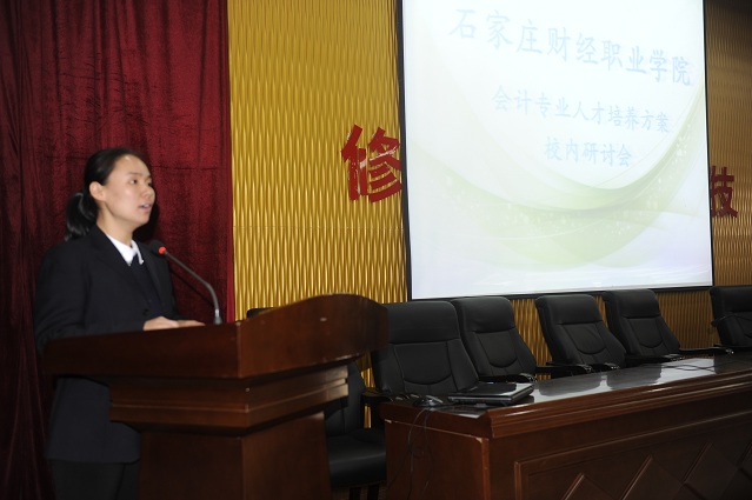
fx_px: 793
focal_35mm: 38
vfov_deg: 35.0
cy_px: 250
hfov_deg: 50.7
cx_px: 376
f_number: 2.8
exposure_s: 1/30
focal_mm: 38
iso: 400
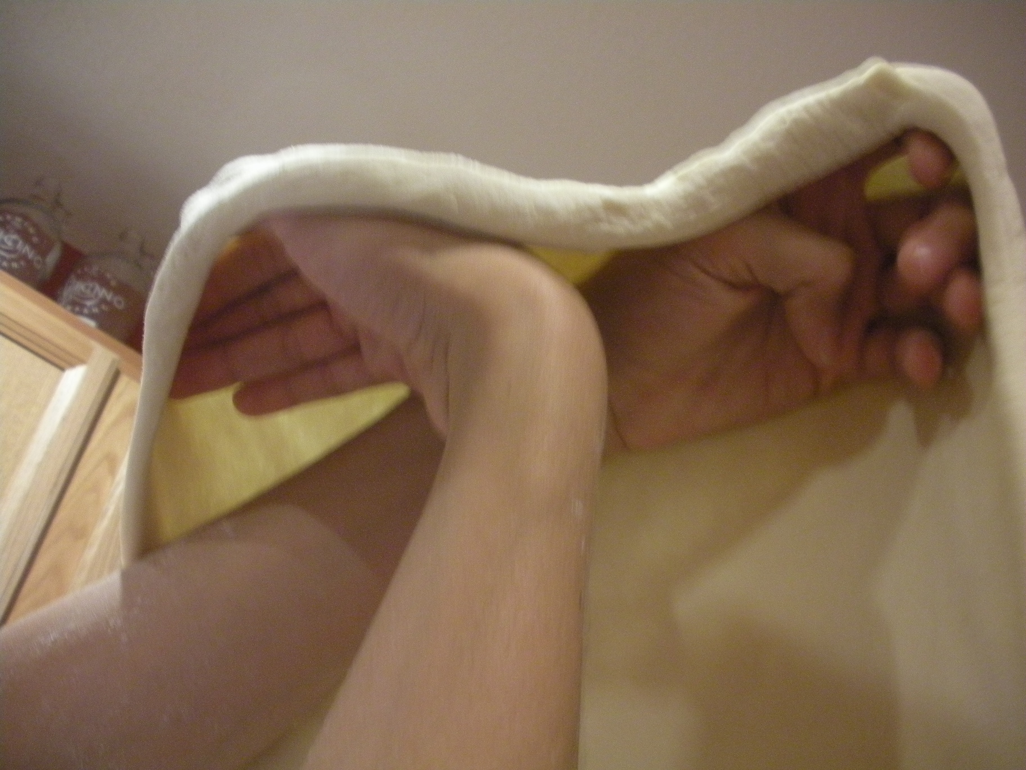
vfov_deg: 40.7
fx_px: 1037
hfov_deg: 52.6
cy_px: 385
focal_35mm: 35
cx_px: 513
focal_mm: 6.3
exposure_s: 1/6.2
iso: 400
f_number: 3.5
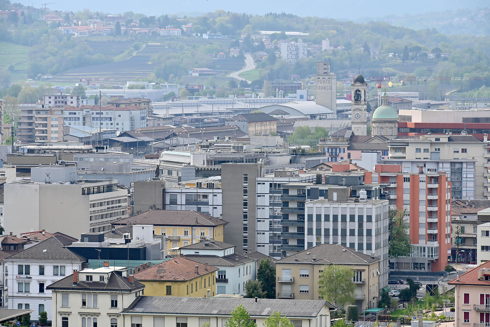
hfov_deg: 10.3
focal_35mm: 200
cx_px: 245
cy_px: 164
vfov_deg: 6.9
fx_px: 2722
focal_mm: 200
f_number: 11
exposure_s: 1/320
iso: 200
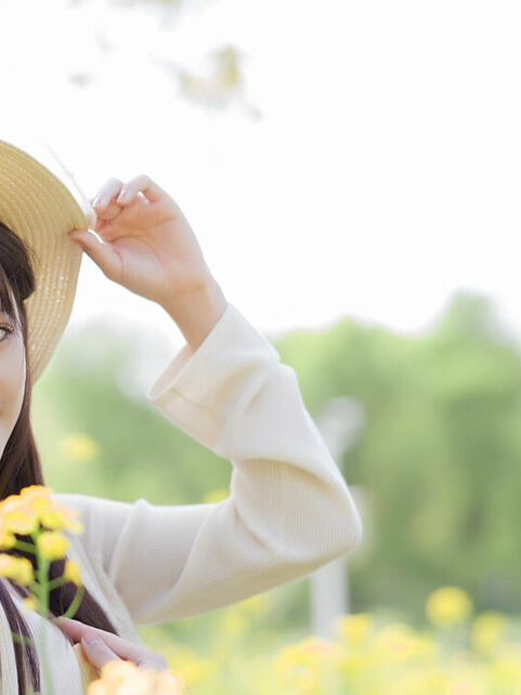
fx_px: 2370
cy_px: 554
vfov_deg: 16.6
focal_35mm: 118
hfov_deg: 12.4
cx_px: -12
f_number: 1.6
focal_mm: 50
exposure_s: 1/640
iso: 80
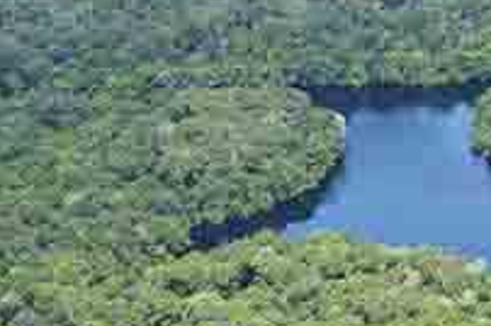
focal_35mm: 257
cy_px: 555
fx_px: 3500
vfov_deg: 5.3
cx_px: 676
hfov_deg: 7.9
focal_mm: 48
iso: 200
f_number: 9
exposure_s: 1/125
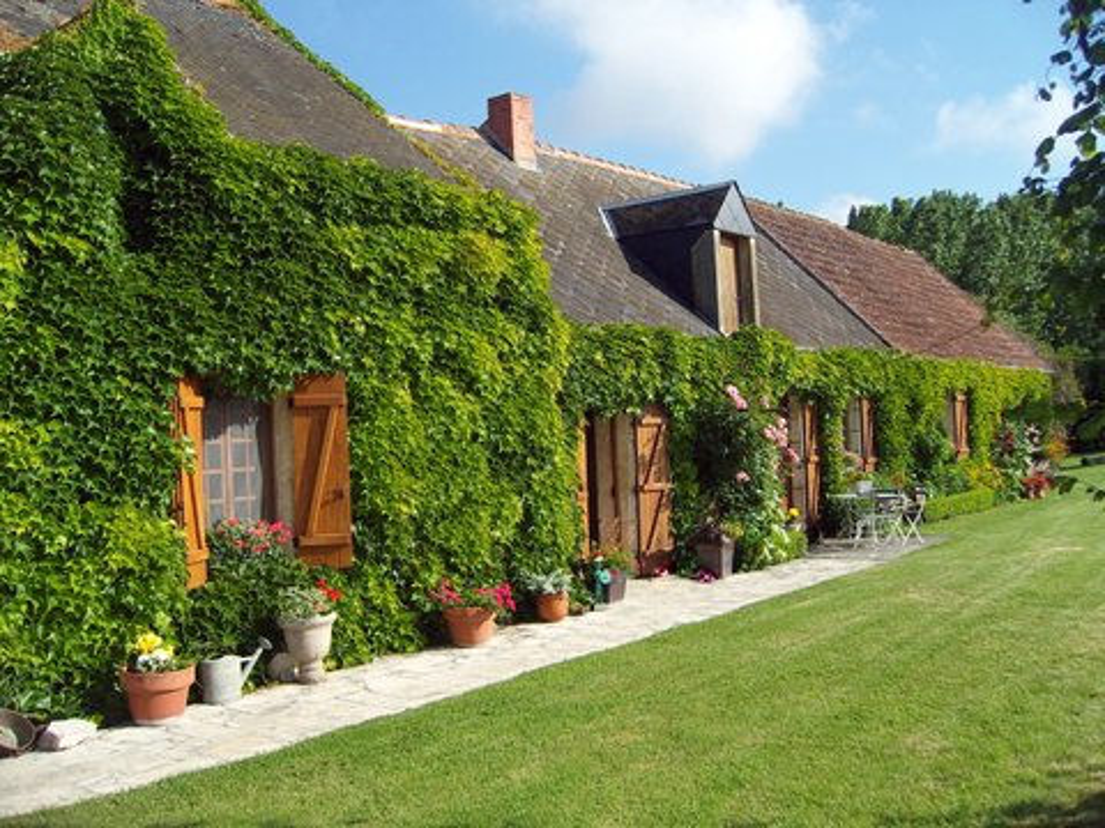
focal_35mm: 34
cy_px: 414
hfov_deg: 54.0
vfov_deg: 41.8
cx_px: 552
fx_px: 1085
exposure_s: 1/200
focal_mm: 7.3
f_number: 7
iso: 100
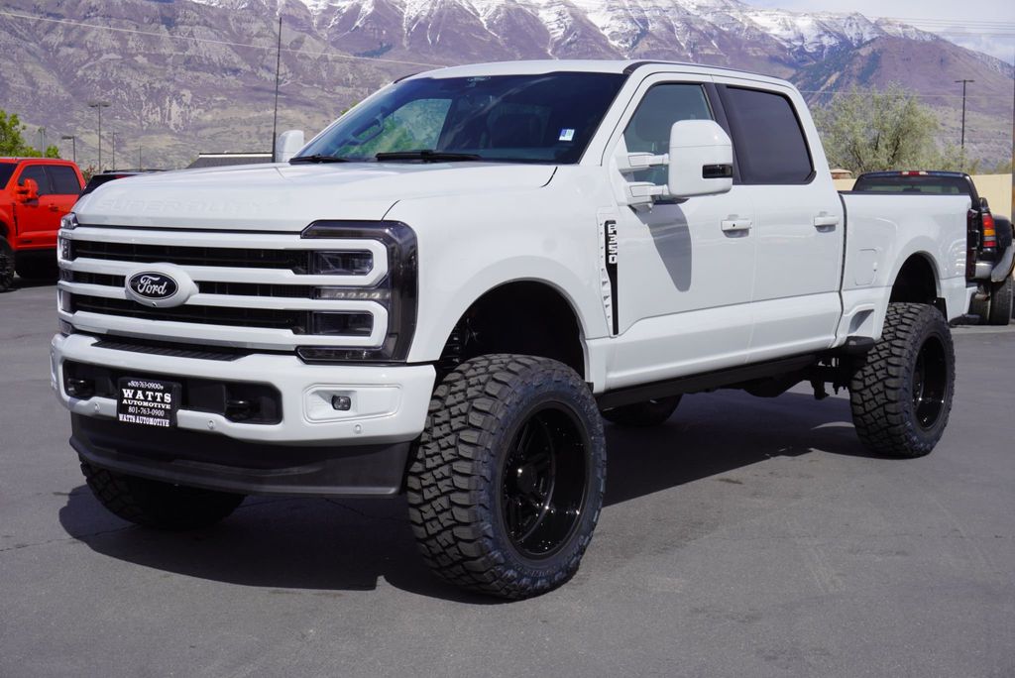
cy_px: 339
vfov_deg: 26.5
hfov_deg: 38.9
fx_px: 1439
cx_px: 508
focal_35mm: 51
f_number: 11
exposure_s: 1/200
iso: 100
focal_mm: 34
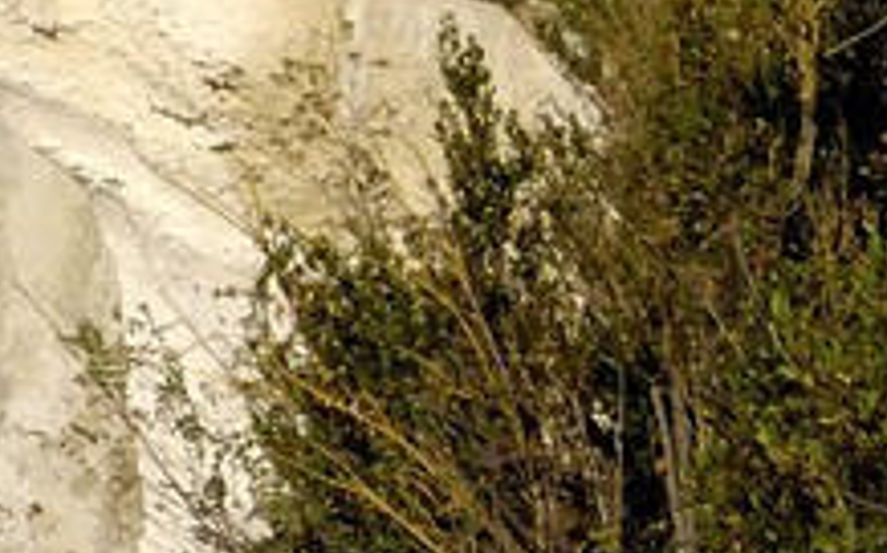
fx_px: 4609
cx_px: -2022
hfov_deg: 8.6
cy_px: -1269
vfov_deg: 6.2
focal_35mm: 191
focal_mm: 17
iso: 100
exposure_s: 1/160
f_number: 12
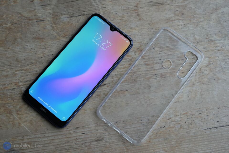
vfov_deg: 24.6
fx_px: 350
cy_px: 76
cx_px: 114
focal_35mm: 55
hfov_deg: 36.2
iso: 1000
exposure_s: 1/320
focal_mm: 55
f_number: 5
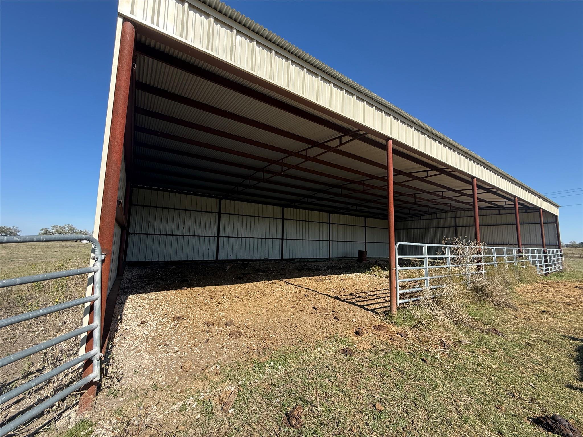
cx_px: 292
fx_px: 236
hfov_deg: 102.1
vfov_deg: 85.7
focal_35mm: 14
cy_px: 218
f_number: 2.2
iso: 50
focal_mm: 2.22
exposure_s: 1/510
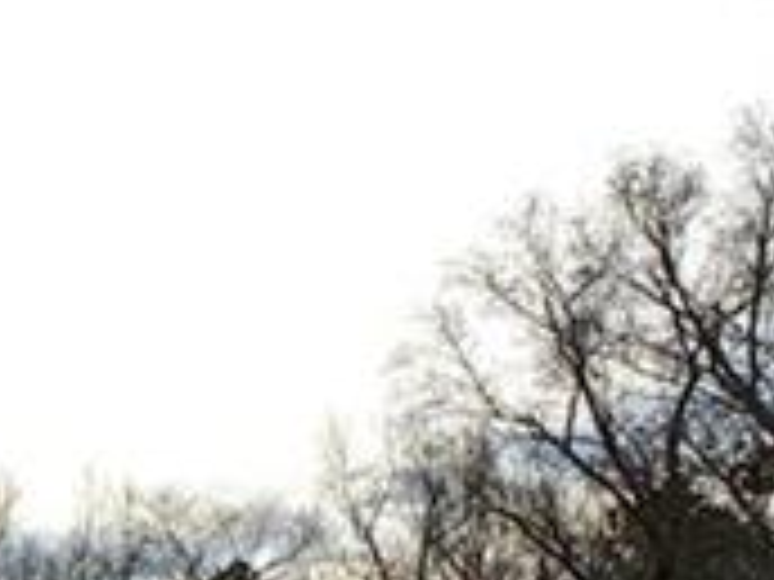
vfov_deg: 16.6
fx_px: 1923
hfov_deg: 12.7
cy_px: 654
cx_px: -1368
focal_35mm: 86
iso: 100
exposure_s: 1/200
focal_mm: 10
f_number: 10
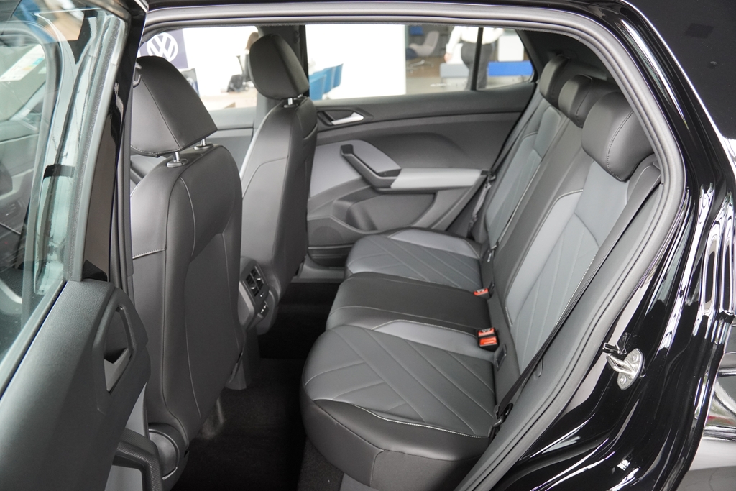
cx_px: 368
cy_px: 246
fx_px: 583
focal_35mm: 28
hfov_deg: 64.5
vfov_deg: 45.7
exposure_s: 1/160
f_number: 4
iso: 1600
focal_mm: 19
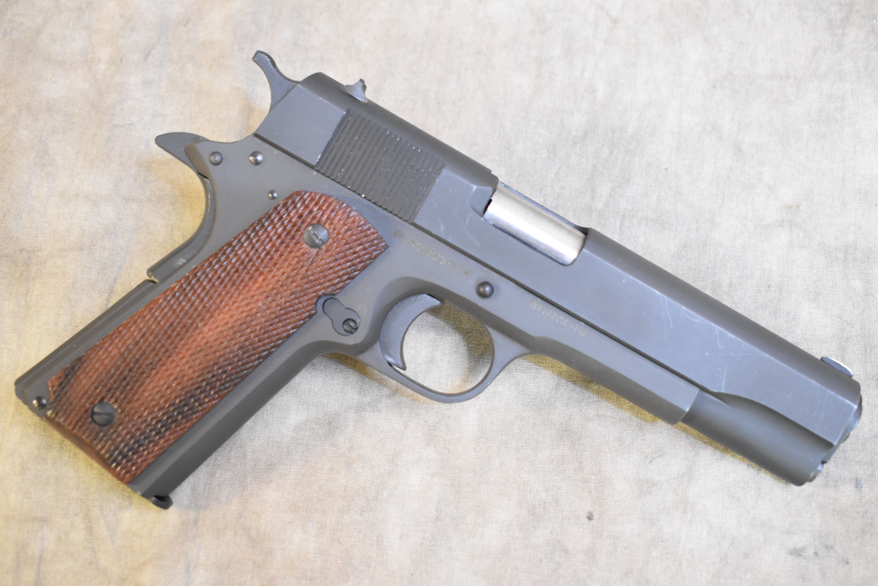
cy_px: 293
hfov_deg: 38.9
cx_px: 439
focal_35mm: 51
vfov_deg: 26.5
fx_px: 1244
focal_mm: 34
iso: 3200
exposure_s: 1/25
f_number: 4.5
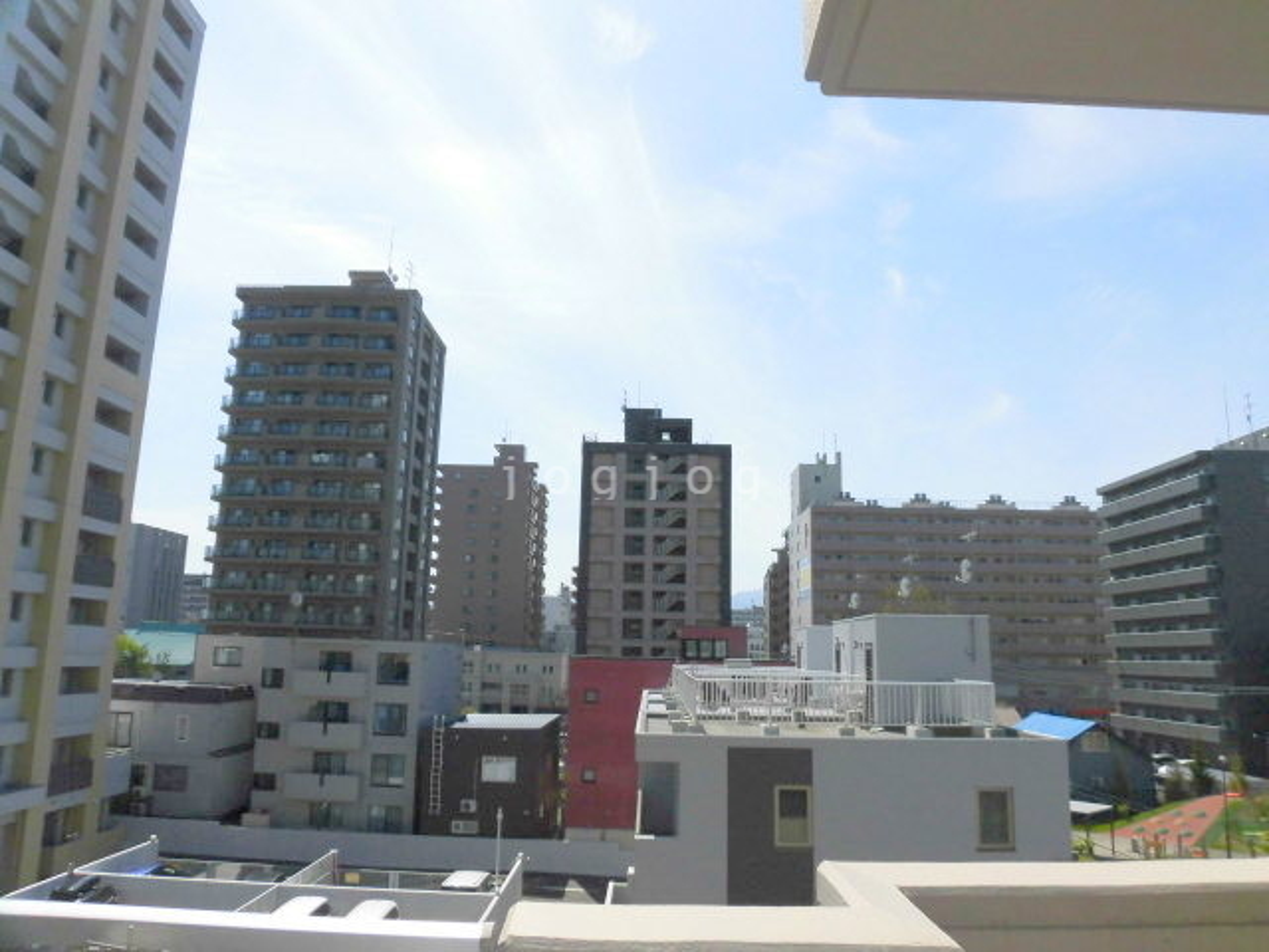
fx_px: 880
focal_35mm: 24
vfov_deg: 56.8
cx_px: 634
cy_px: 476
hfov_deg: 71.6
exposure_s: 1/500
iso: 160
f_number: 7.8
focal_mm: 4.3
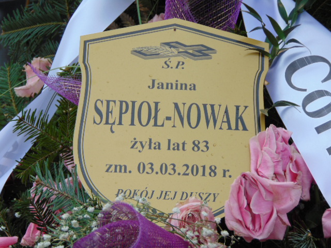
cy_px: 124
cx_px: 166
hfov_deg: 7.9
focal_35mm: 250
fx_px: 2391
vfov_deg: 5.9
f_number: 4.1
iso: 80
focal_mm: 44.9
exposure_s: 1/320
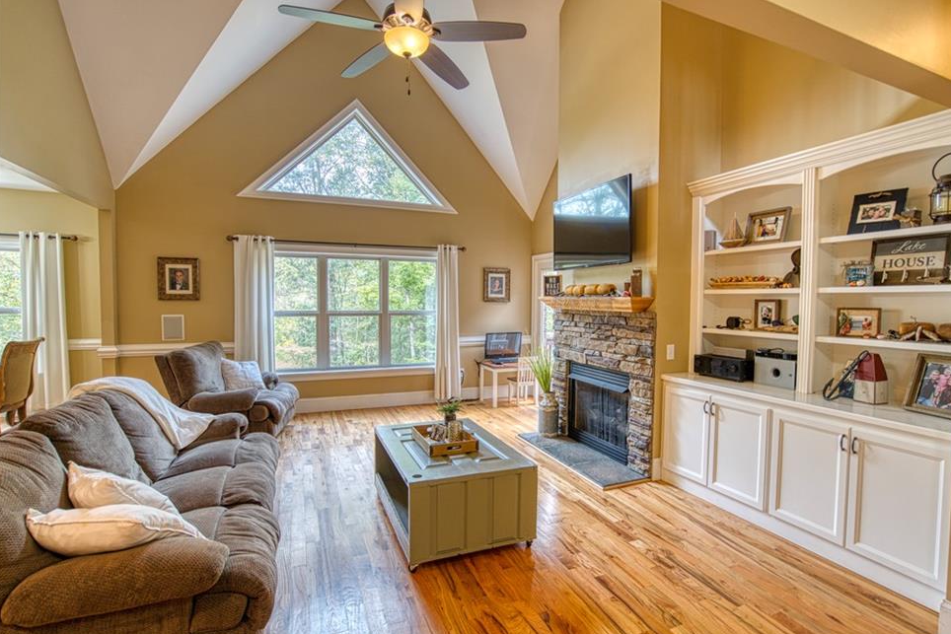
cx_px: 499
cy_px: 320
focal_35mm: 17
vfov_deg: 70.5
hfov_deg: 93.2
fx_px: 449
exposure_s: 1/30
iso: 1250
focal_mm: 16
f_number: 4
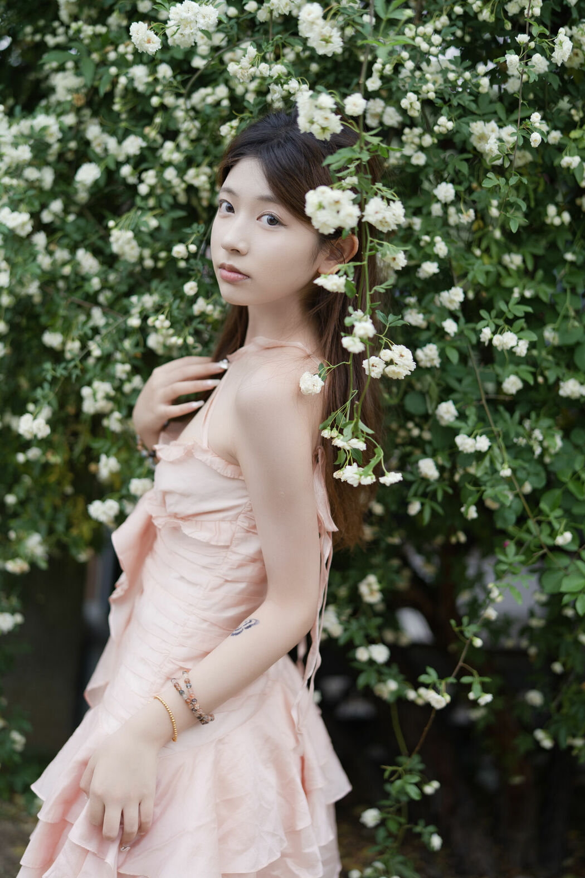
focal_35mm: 50
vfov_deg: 39.6
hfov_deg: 27.0
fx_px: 1219
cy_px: 439
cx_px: 292
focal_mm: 50
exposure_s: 1/1000
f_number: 1.4
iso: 100
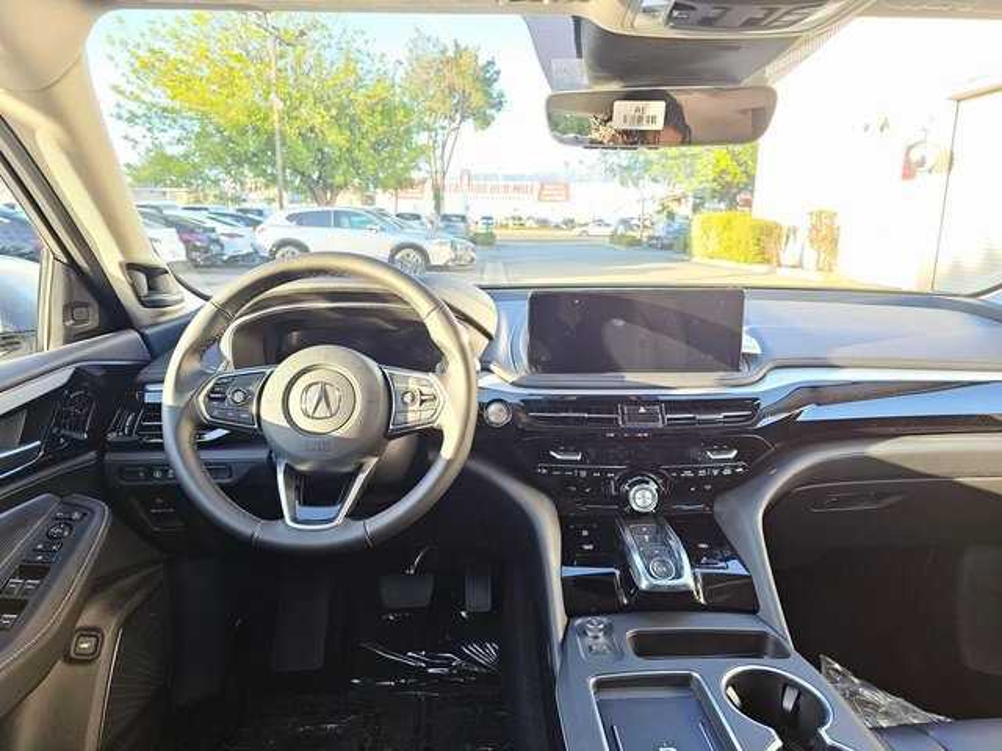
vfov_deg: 58.9
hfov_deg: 73.9
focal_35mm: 23
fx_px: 666
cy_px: 376
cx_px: 501
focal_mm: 6.3
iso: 500
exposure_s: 1/240
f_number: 1.7
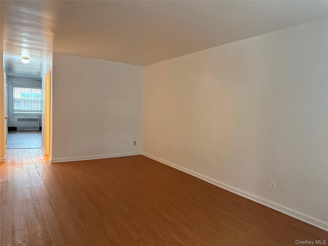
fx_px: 227
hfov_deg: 71.6
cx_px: 164
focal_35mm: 24
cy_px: 123
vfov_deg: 56.8
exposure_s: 1/40
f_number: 1.78
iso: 640
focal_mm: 6.76
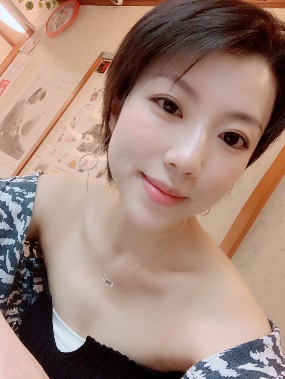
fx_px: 384
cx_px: 136
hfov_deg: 40.7
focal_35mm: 35
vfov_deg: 52.5
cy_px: 206
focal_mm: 2.87
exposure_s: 1/33
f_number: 2.2
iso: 320
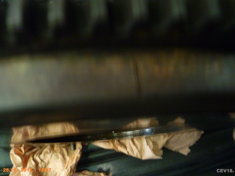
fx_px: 197
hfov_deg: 61.7
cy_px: 88
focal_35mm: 29
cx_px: 118
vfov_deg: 48.2
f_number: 3.3
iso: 400
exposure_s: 1/8
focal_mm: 5.2
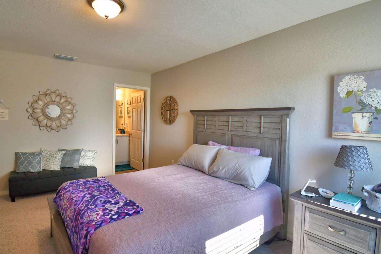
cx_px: 179
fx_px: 190
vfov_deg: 67.4
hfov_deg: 89.9
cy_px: 126
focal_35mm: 18
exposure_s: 1/100
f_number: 4.5
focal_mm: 10
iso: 400
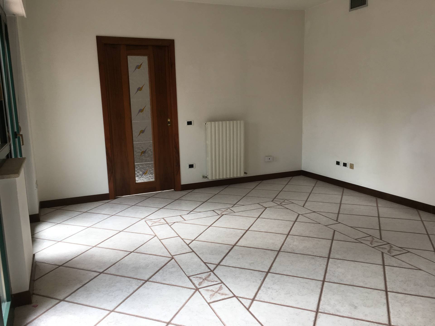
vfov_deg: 48.2
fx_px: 364
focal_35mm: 29
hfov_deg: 61.7
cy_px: 163
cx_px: 218
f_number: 2.2
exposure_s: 1/50
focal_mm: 4.15
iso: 32
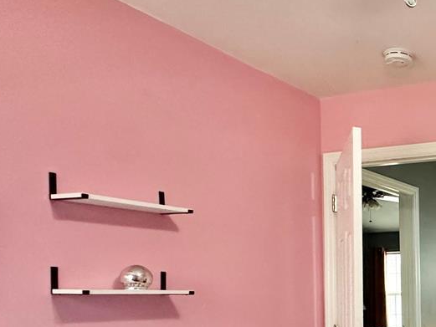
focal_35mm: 43
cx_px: 550
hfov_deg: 33.6
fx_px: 542
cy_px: 298
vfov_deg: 31.9
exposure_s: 1/60
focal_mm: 2.22
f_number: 2.2
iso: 400
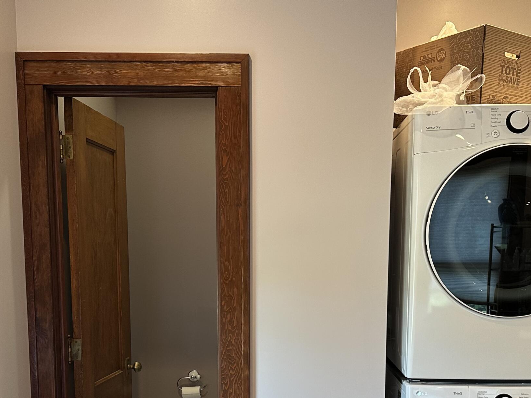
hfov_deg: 42.9
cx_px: 292
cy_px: 344
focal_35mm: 44
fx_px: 675
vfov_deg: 31.6
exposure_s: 1/60
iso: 200
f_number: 1.78
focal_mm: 6.86
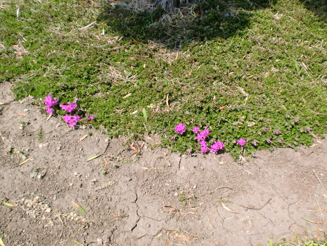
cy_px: 120
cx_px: 160
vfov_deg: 36.8
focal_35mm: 39
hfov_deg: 47.8
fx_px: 369
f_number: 3.1
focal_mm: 6.3
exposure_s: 1/640
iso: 64
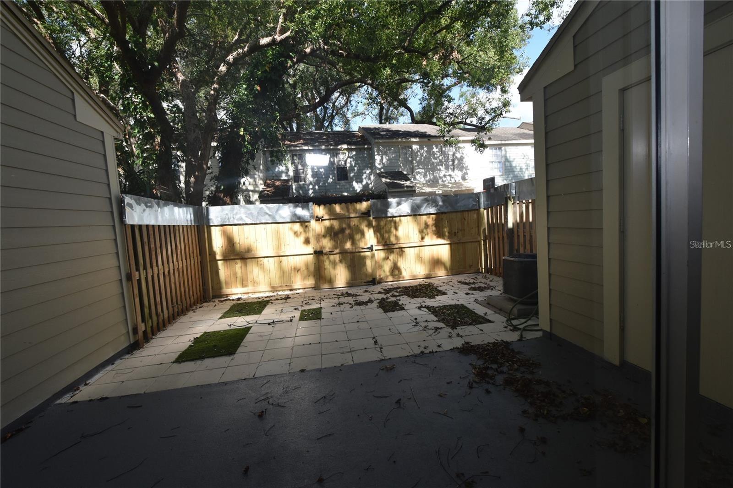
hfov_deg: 100.4
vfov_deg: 77.3
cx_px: 366
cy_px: 244
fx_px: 305
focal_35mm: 15
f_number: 8
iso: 400
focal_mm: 10
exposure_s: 1/250
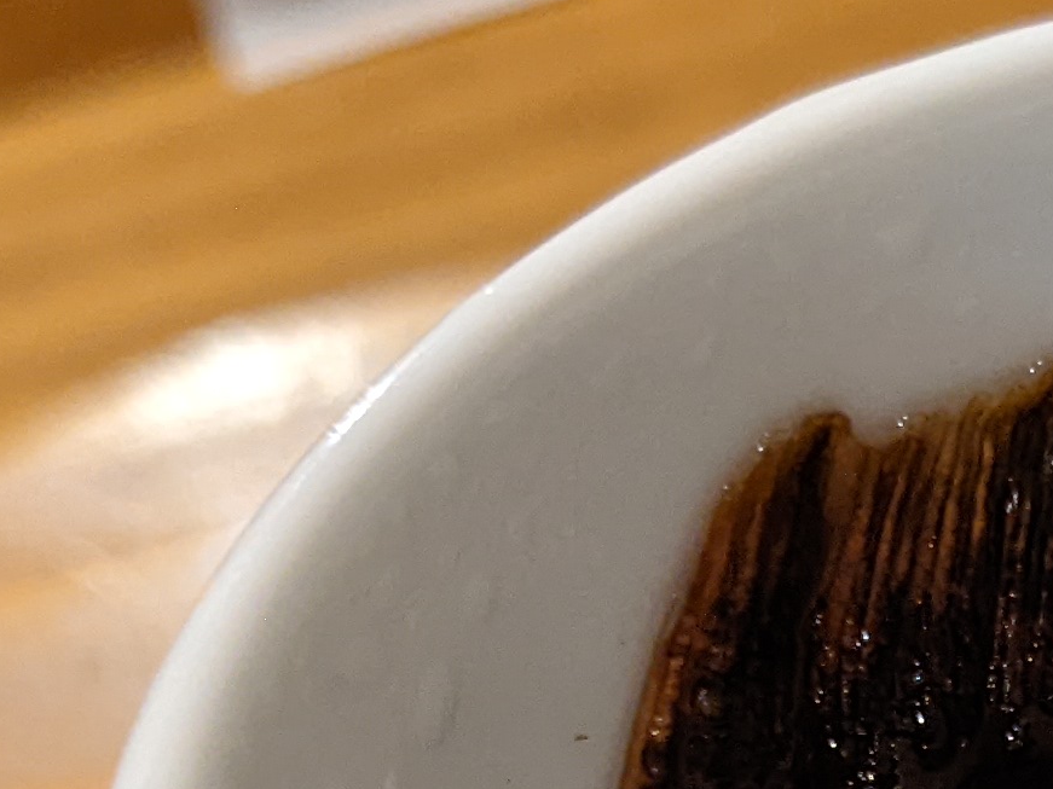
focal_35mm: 125
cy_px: 1286
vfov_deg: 11.2
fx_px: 3802
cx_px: 1381
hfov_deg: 15.0
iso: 366
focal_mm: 4.38
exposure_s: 1/25
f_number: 1.73
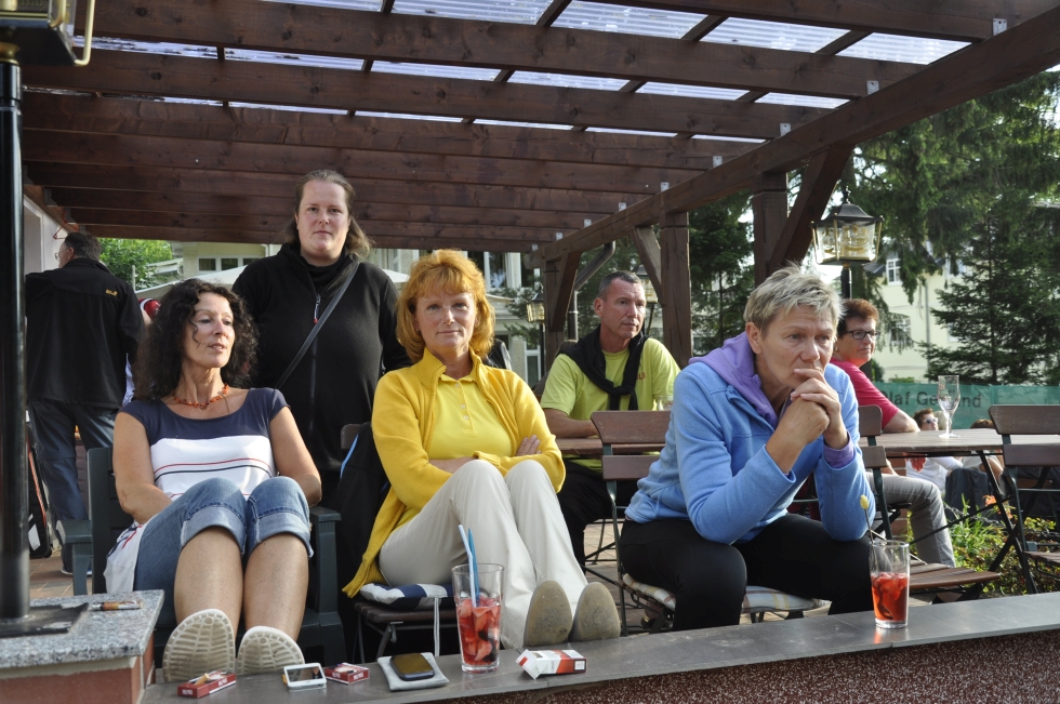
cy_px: 352
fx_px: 1059
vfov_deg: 36.8
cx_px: 530
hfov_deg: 53.2
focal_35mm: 36
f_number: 5.6
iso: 200
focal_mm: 24
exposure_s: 1/125
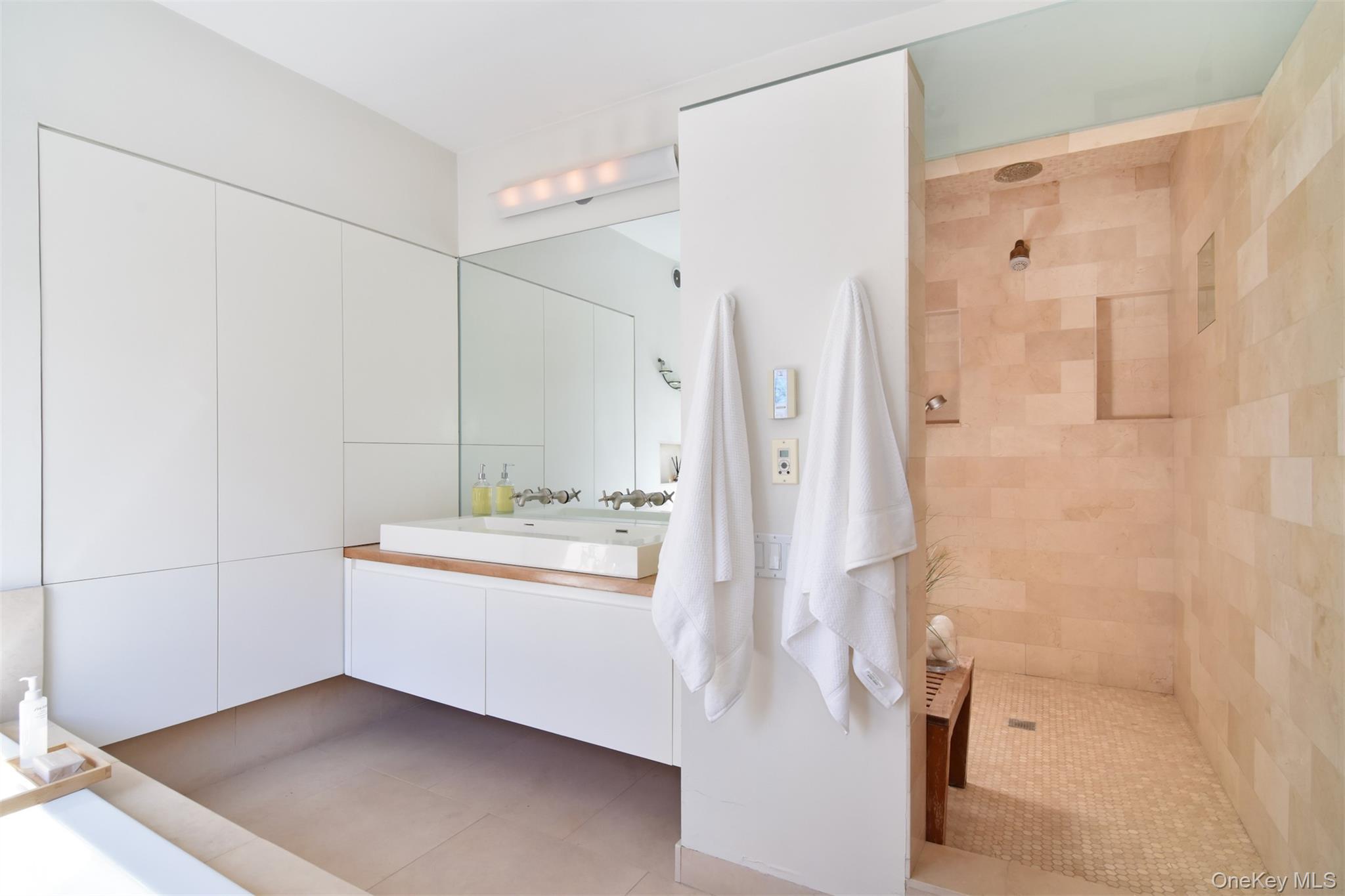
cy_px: 448
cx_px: 672
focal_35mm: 16
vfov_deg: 72.0
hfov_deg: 95.0
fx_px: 616
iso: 640
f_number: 11
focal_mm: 11
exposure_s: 1/60
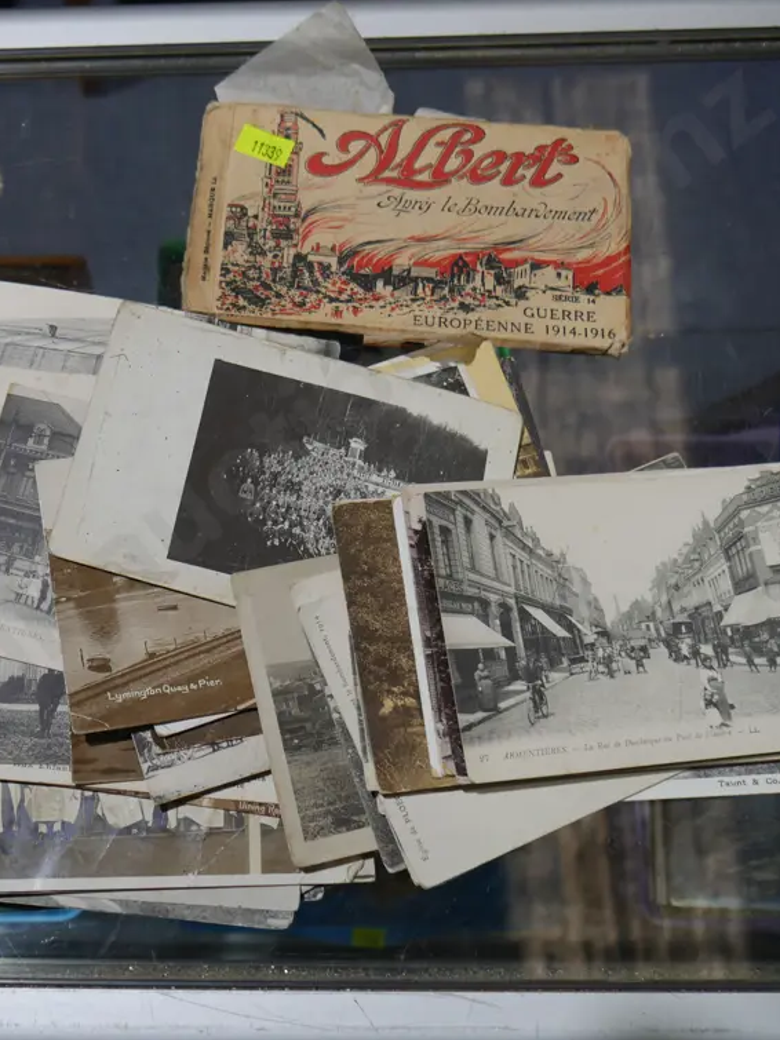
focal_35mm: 38
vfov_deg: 49.0
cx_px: 193
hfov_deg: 36.8
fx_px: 1142
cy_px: 516
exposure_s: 1/125
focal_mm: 14
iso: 200
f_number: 4
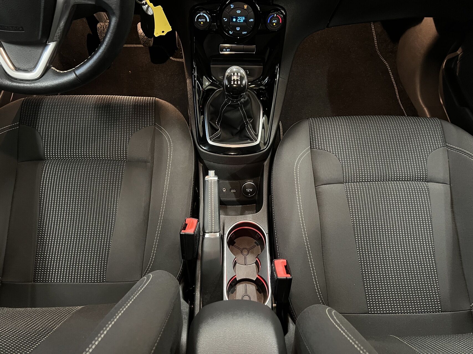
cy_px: 177
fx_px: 355
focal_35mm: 26
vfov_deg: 53.1
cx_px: 236
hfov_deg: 67.3
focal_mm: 5.7
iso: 640
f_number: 1.5
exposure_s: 1/30
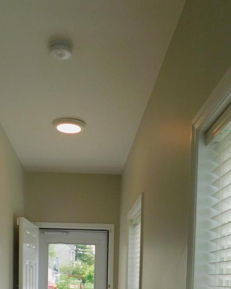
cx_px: 102
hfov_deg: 29.7
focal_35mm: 51
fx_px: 436
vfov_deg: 32.2
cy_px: 319
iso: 125
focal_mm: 4
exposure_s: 1/250
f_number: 3
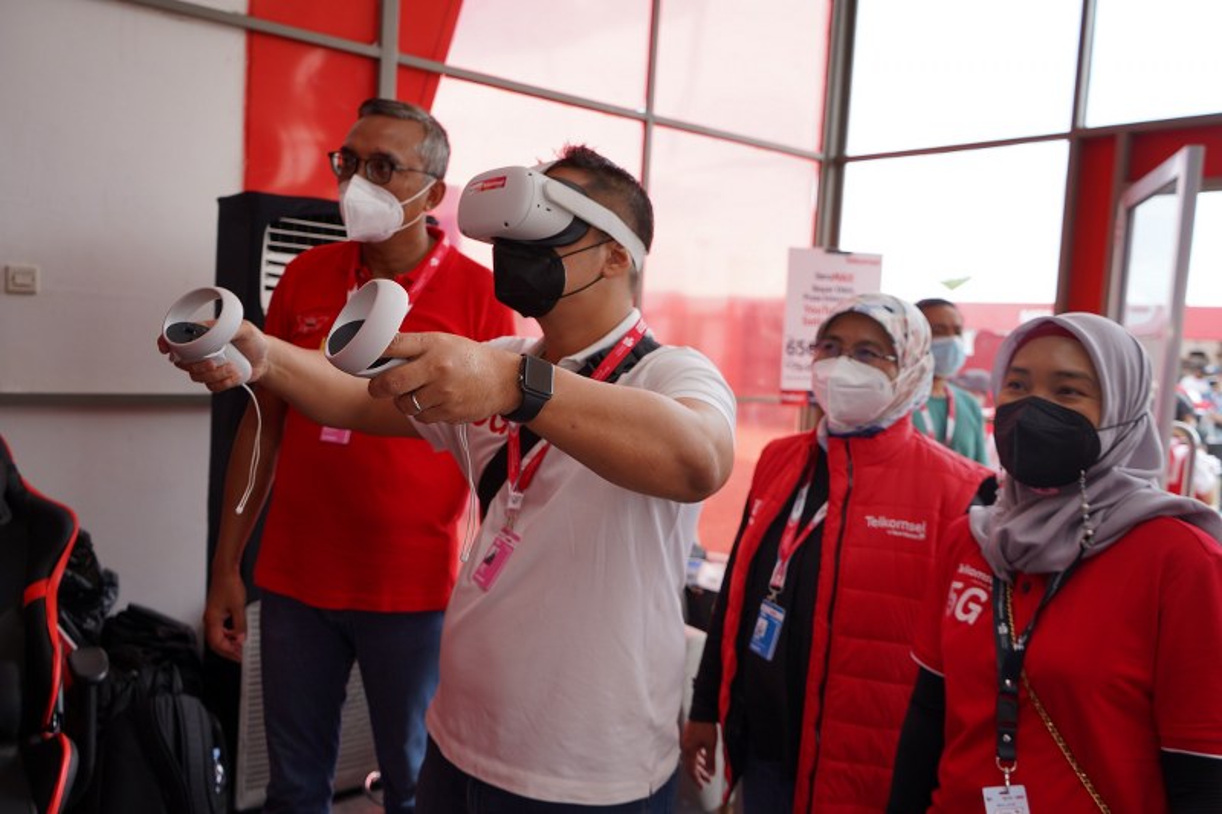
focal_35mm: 28
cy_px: 407
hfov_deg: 65.5
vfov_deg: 46.4
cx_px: 611
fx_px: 950
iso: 100
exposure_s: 1/160
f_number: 4.5
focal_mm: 28
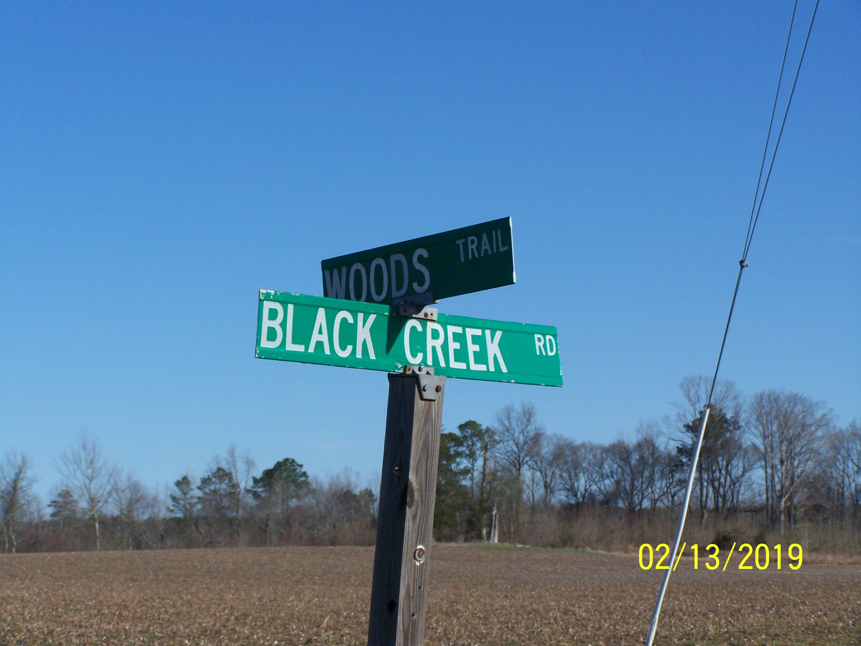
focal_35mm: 105
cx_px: 430
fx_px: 2612
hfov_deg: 18.7
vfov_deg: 14.1
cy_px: 323
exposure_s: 1/500
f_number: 4.5
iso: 64
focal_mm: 17.5
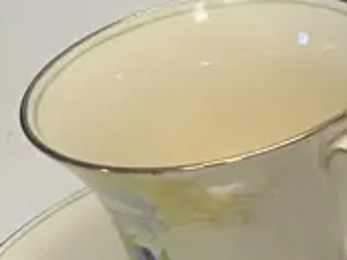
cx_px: 948
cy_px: 127
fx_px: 1433
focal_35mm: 143
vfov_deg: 10.4
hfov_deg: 10.7
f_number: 1.78
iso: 80
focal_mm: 6.86
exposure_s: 1/100
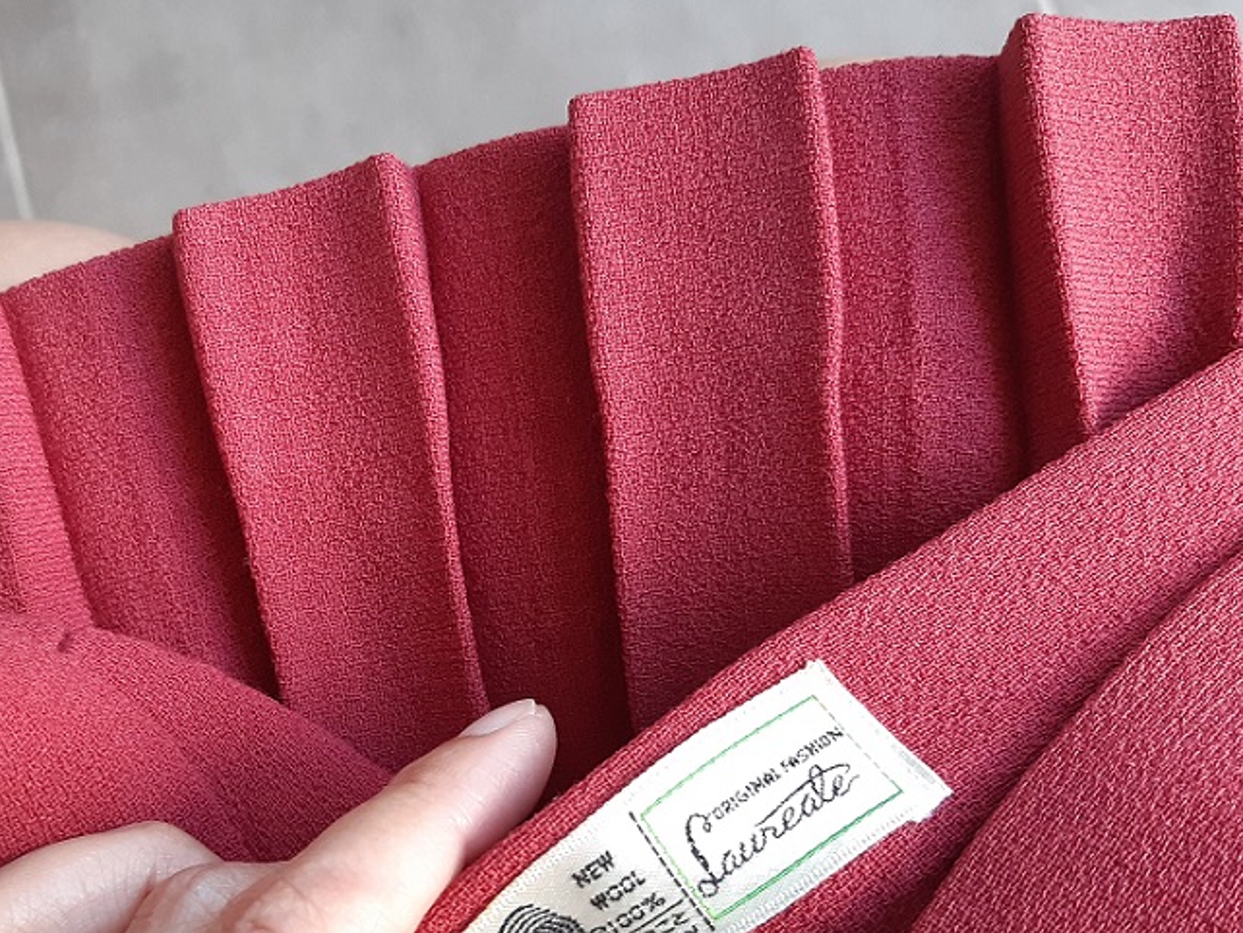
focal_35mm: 42
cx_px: 406
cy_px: 610
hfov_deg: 44.1
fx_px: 1509
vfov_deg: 34.1
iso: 100
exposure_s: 1/50
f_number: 1.7
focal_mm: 3.92
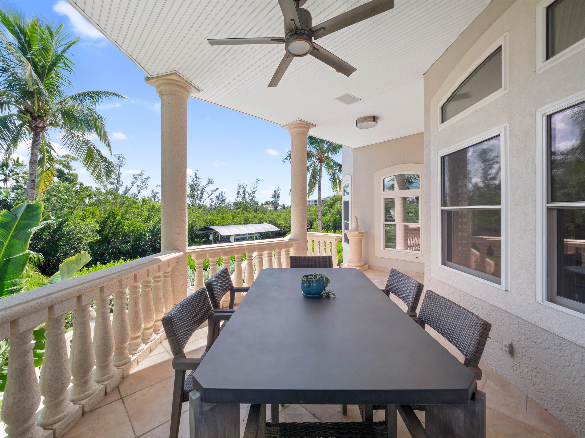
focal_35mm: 14
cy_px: 219
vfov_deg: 85.7
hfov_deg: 102.1
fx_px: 237
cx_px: 292
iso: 200
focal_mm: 7
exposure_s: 1/160
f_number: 7.1
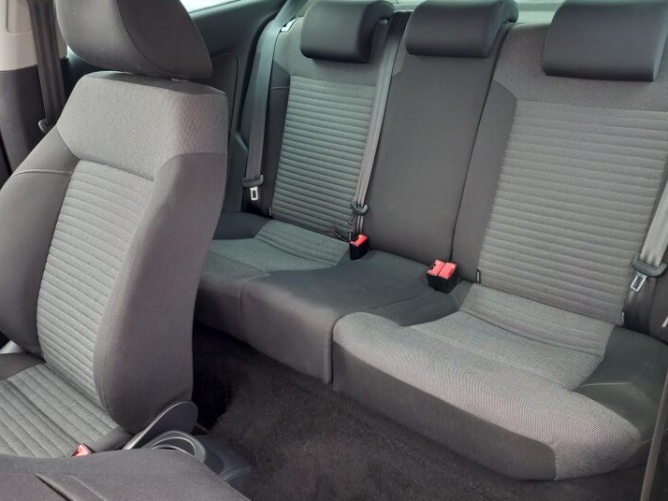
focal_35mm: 28
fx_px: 541
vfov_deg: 49.8
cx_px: 340
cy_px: 247
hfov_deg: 63.4
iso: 100
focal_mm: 4.6
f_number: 2
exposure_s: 1/50
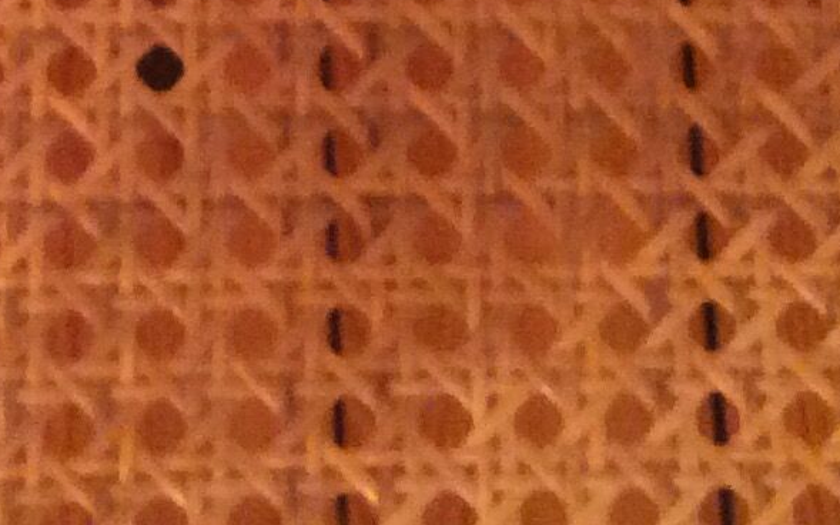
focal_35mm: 149
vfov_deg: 8.5
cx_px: 143
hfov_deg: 14.0
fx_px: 3411
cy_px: -375
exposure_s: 1/20
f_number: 2.4
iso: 250
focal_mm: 3.3
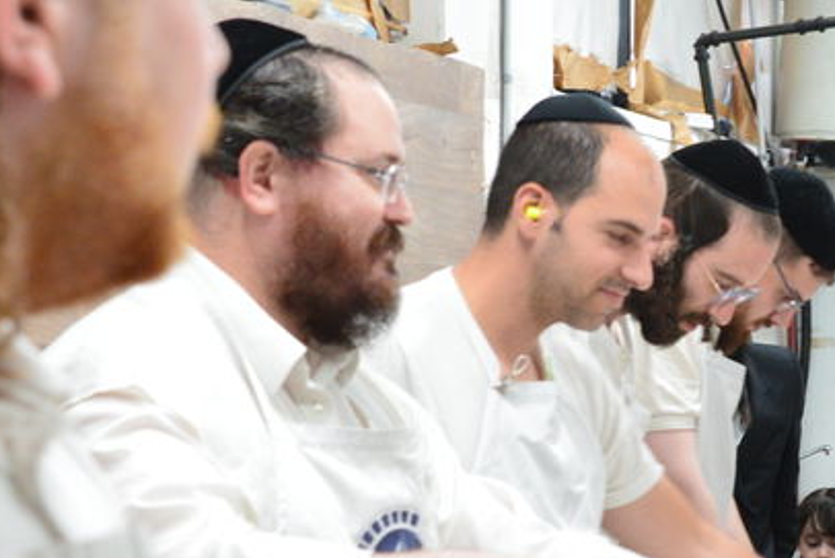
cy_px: 336
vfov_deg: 10.5
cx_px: 825
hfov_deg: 15.4
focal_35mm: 131
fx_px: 3039
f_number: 5.6
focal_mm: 38
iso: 2000
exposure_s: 1/100
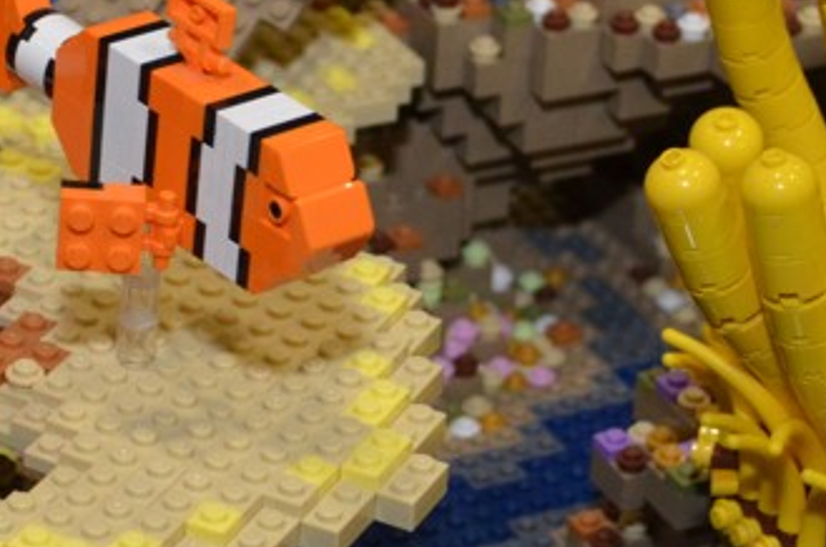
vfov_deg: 9.3
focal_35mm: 146
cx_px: 151
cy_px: 115
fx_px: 3343
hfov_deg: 14.0
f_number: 4.8
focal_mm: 32
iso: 1600
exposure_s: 1/60
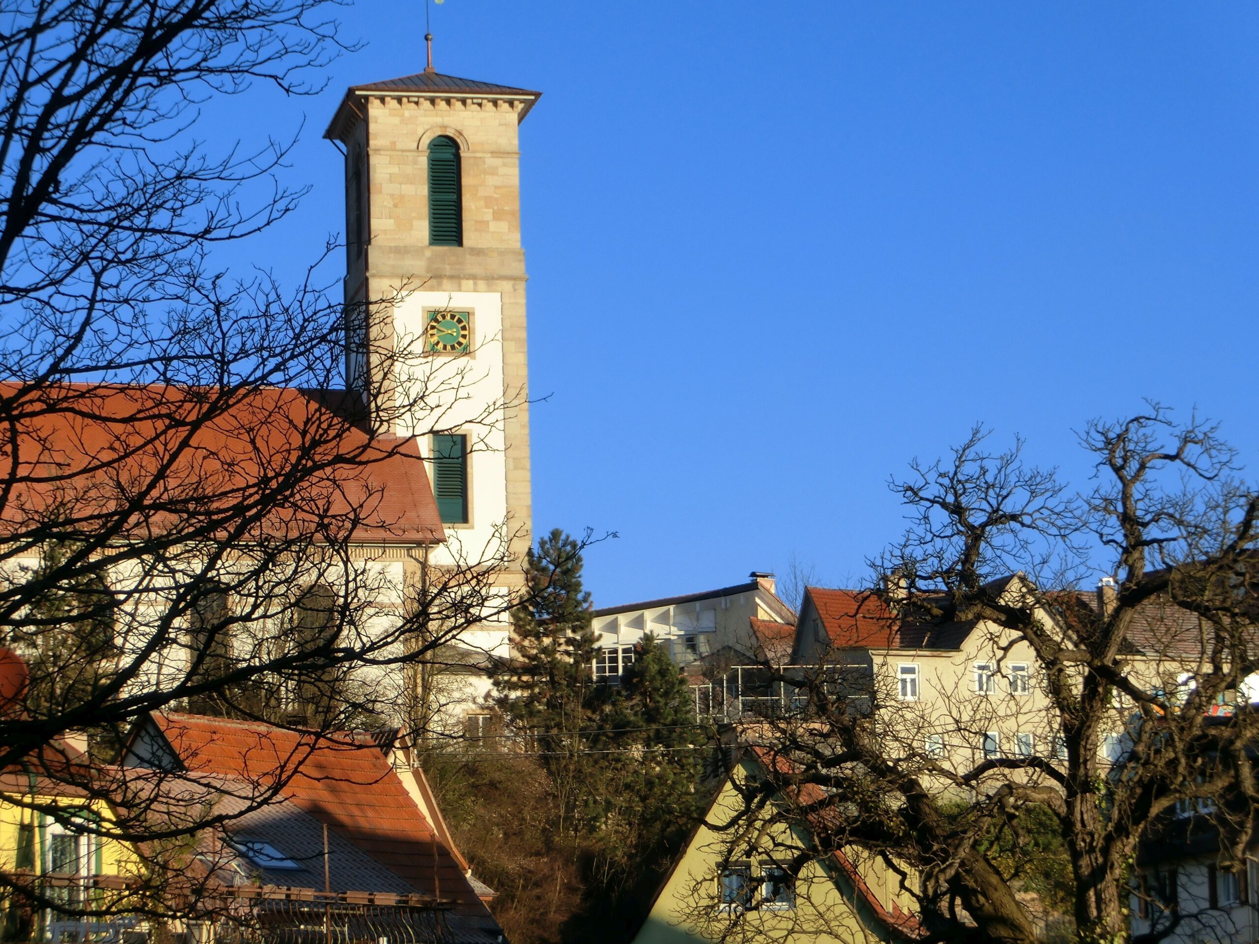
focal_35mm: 111
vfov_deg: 13.3
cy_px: 472
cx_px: 630
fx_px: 4037
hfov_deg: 17.7
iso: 100
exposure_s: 1/400
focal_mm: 19.64
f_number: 5.5
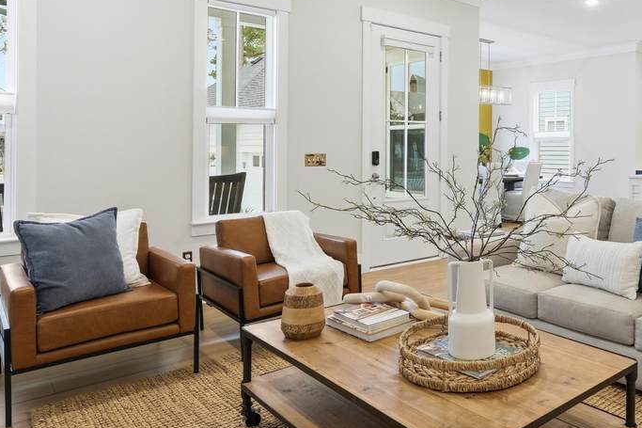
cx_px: 478
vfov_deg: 43.0
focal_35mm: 30
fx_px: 535
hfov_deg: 58.9
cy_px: 146
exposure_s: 1/125
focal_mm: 16
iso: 320
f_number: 9
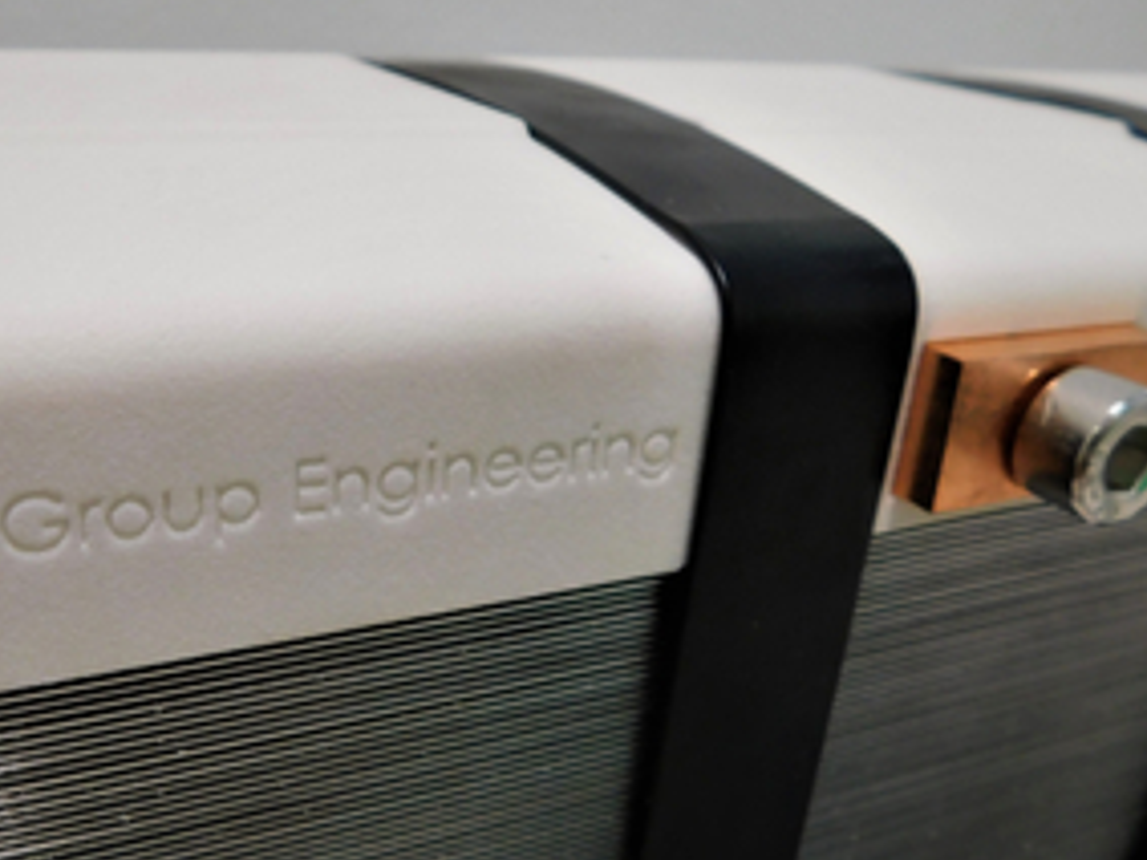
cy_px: 519
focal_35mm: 39
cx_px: 470
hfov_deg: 47.7
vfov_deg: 36.6
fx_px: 1292
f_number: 3
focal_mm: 4
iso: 125
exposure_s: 1/30
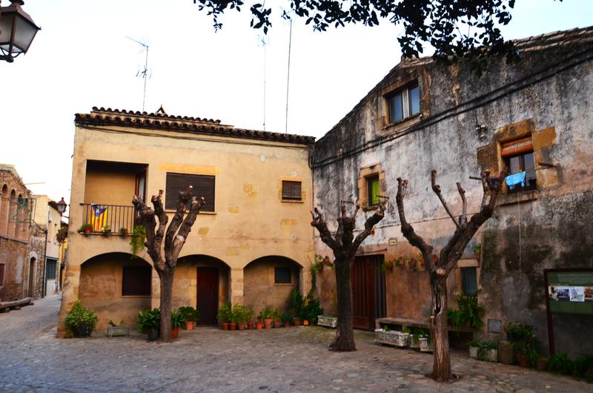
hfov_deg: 67.5
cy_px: 196
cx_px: 296
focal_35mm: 27
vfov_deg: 47.7
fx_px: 444
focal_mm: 18
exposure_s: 1/10
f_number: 5.6
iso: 640
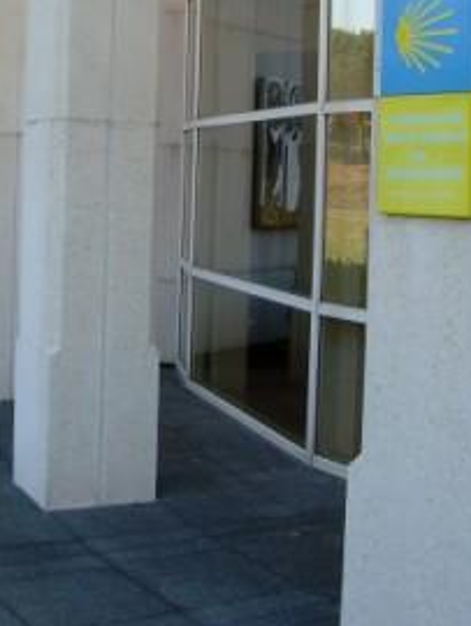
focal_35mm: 63
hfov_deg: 23.2
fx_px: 1141
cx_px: 146
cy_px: 165
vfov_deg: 30.2
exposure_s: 1/125
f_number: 4.6
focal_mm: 6.3
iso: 50
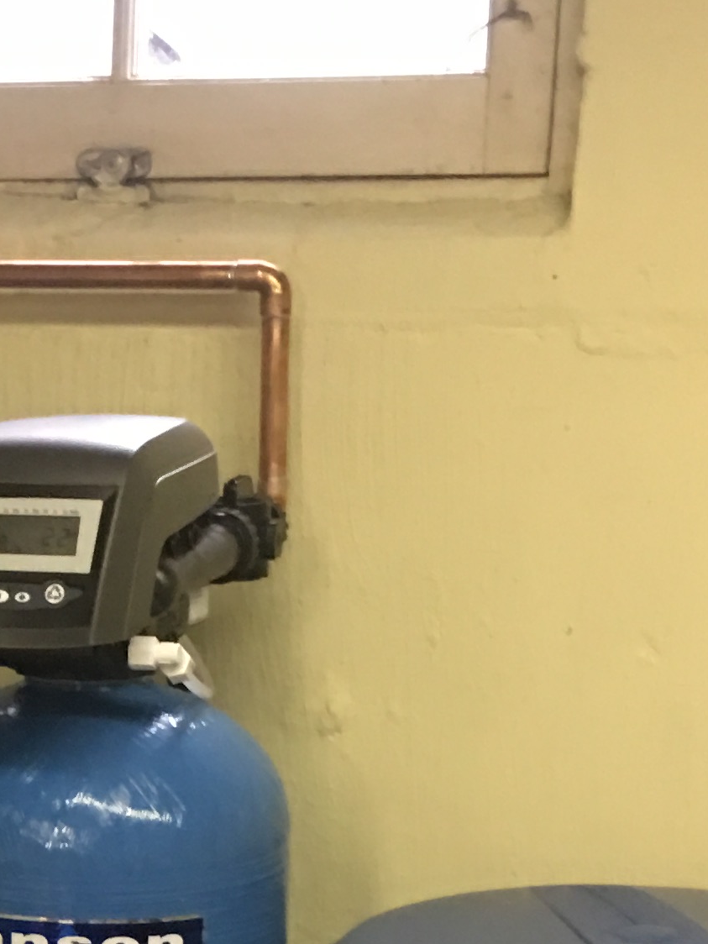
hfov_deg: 13.7
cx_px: -237
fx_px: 2836
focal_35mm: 104
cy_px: 1006
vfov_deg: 18.3
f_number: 2.2
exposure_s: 1/4
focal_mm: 4.15
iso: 50
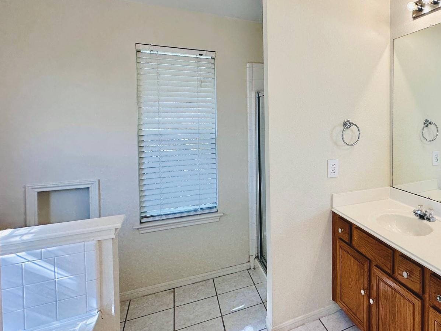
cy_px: 128
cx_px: 360
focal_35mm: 24
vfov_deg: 56.2
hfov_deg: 64.5
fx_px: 306
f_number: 2.2
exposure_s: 1/120
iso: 64
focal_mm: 2.22
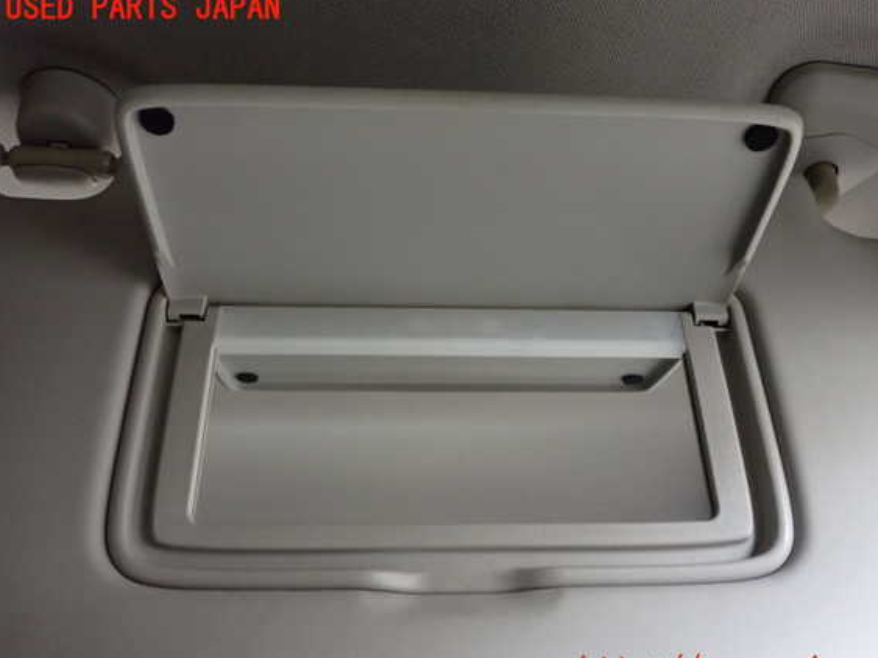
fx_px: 811
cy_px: 340
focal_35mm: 32
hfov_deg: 56.8
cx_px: 465
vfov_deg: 44.1
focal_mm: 5.4
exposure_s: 1/40
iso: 800
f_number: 2.3
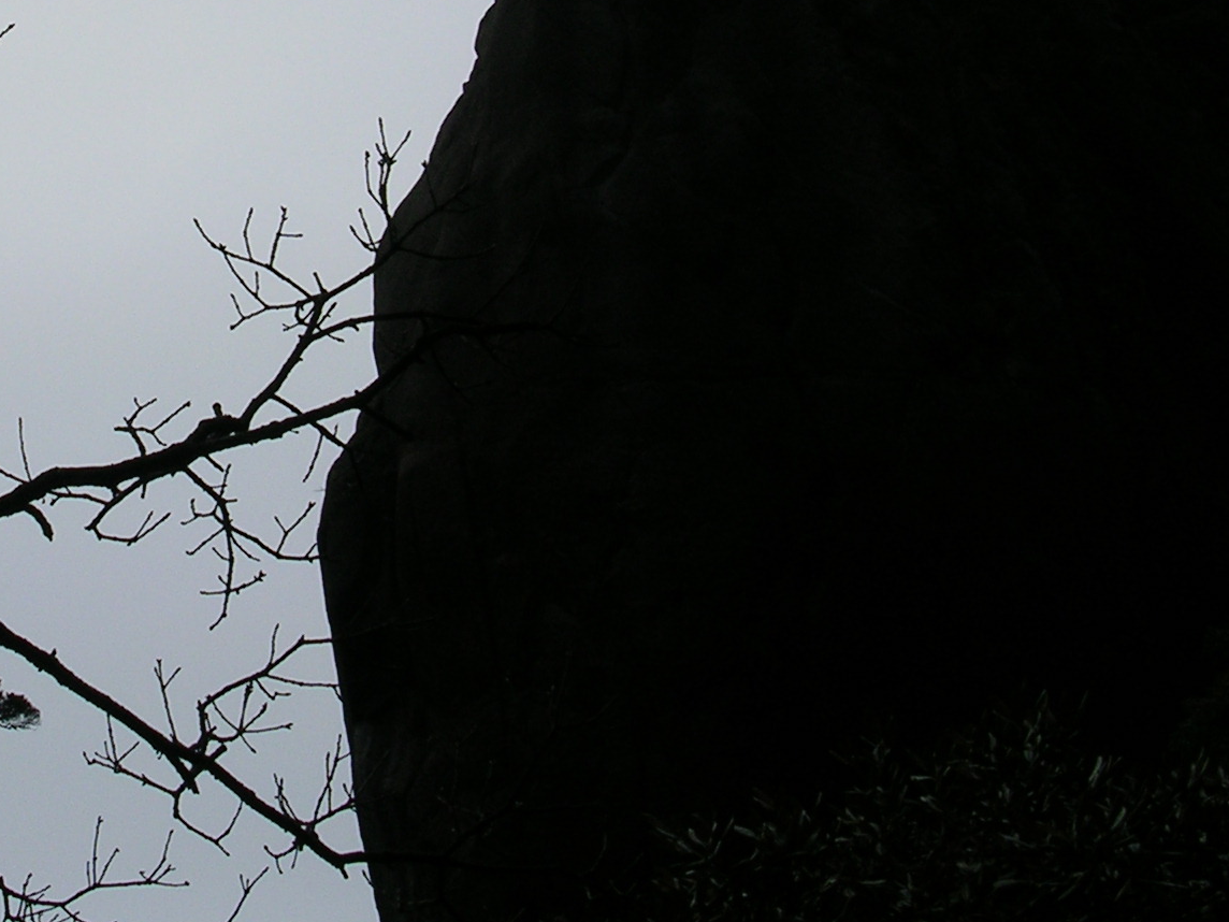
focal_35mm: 68
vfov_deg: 21.2
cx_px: 178
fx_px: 2414
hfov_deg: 27.7
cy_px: 121
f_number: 5.6
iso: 50
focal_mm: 5.8
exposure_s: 1/688
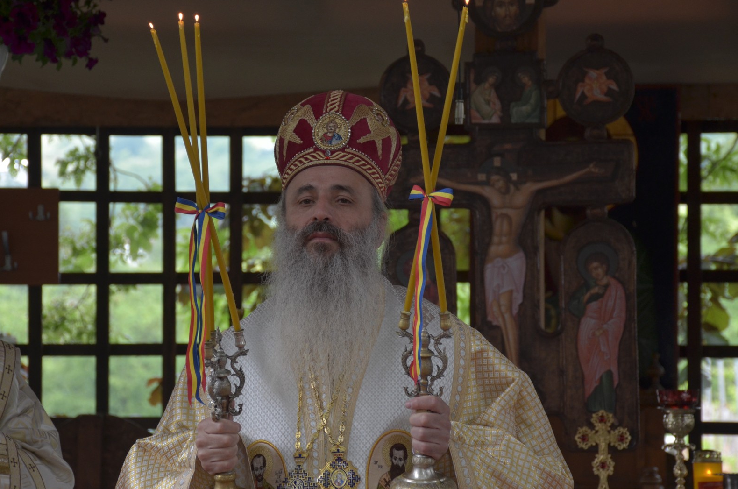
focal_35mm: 173
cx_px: 333
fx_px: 3532
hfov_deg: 11.9
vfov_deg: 7.9
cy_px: 256
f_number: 5.3
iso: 400
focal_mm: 95
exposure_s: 1/125
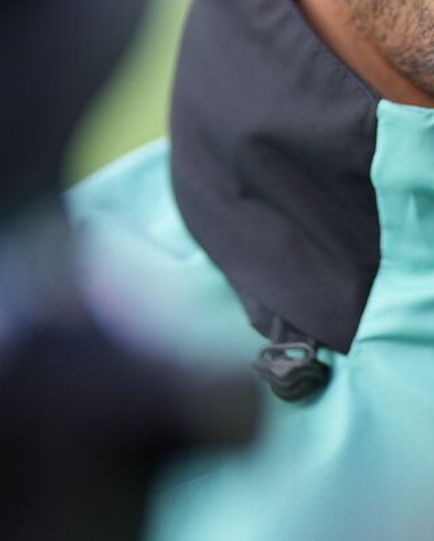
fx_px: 8099
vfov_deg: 3.8
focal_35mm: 505
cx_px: 904
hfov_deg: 3.0
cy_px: -173
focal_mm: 113
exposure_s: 1/640
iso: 250
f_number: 2.8
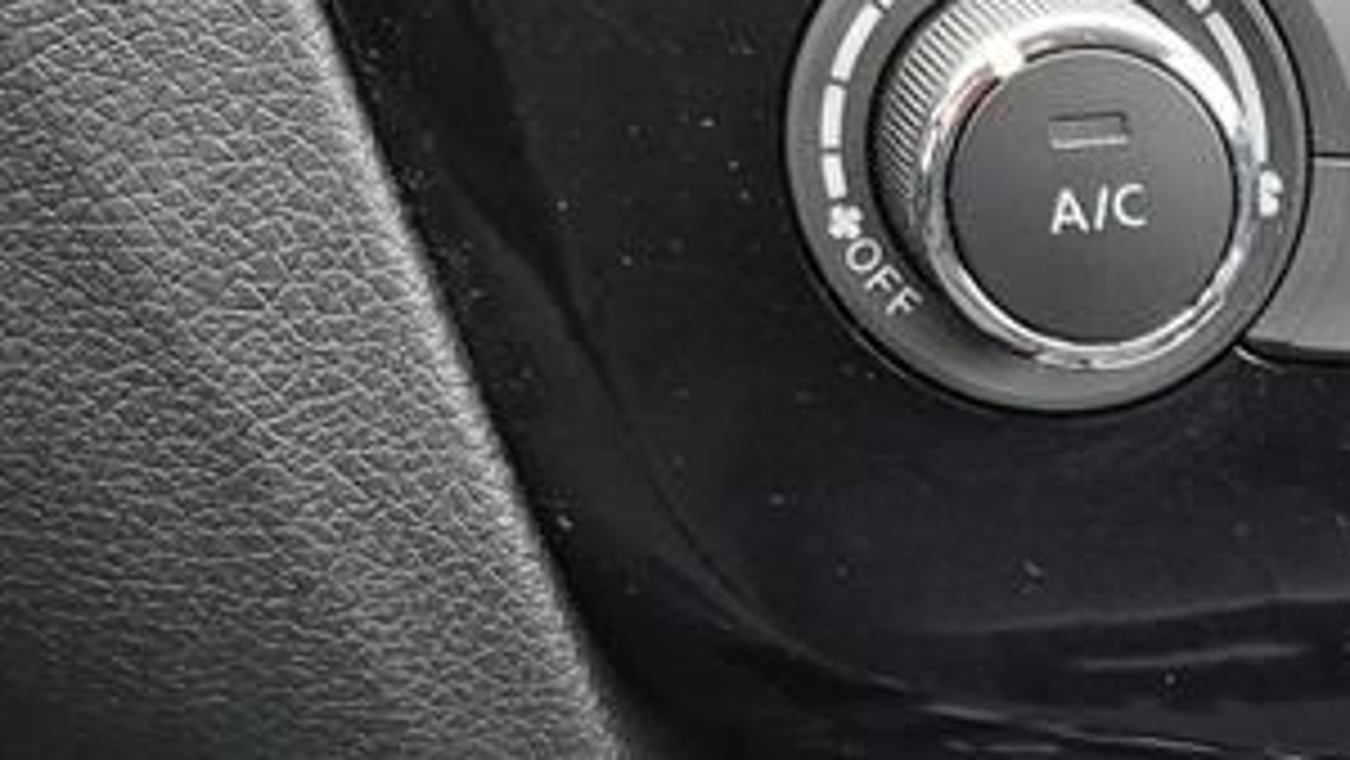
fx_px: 3832
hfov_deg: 18.1
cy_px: 1421
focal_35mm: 107
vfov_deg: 10.6
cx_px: 1948
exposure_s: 1/120
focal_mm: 5.4
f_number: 1.8
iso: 250
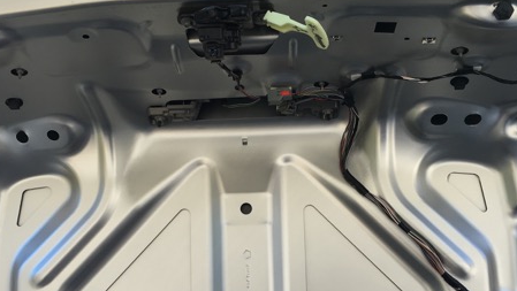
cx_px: 246
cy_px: 227
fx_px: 617
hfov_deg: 45.4
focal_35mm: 45
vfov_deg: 26.1
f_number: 2.2
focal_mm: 4.15
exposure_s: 1/319
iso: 25
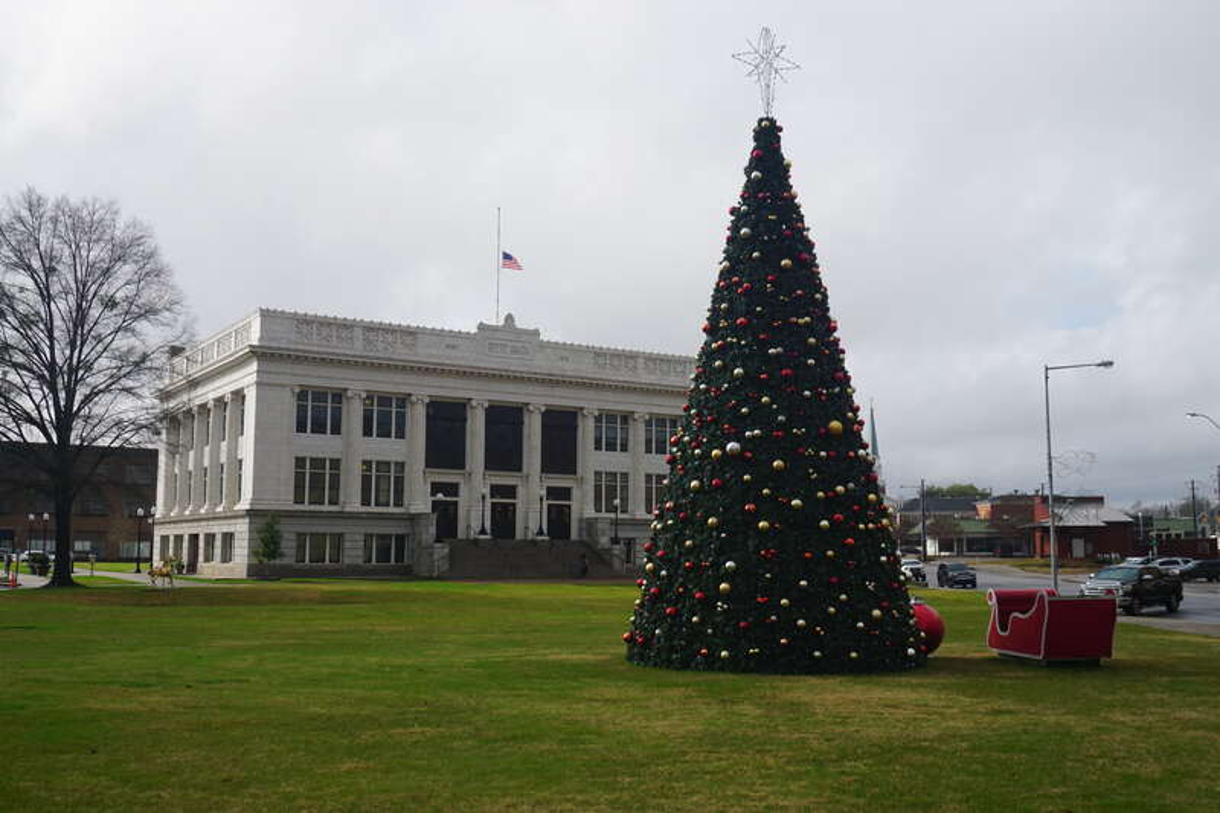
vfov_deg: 36.9
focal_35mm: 36
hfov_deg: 53.1
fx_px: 1220
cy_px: 406
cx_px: 610
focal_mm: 24
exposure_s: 1/160
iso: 100
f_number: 11
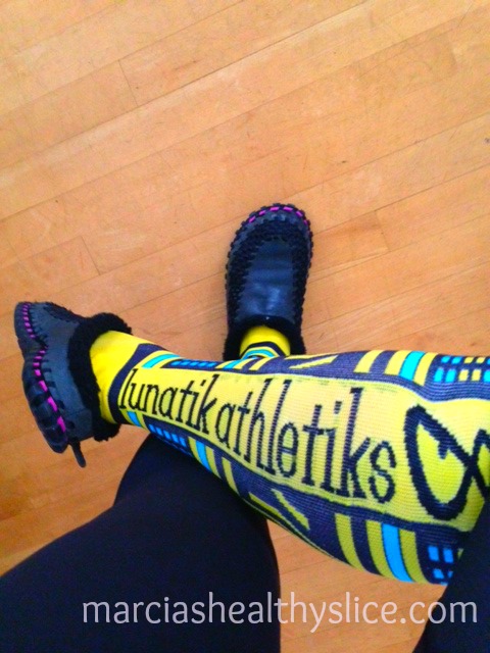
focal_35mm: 33
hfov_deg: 42.9
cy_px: 326
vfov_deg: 55.4
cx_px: 245
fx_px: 623
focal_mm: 4.12
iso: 640
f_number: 2.4
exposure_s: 1/15
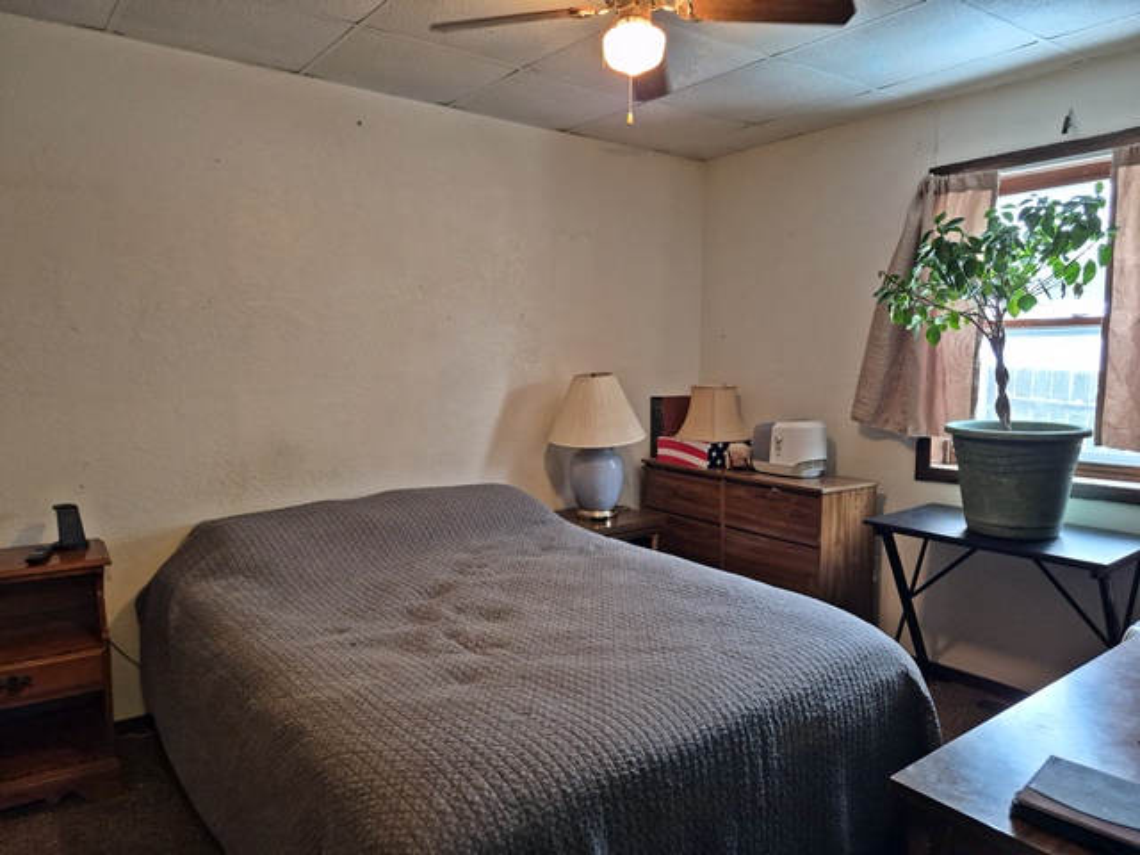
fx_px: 757
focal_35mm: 23
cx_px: 570
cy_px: 428
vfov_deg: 58.9
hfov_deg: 73.9
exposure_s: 1/120
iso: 640
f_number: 1.8
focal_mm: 5.4
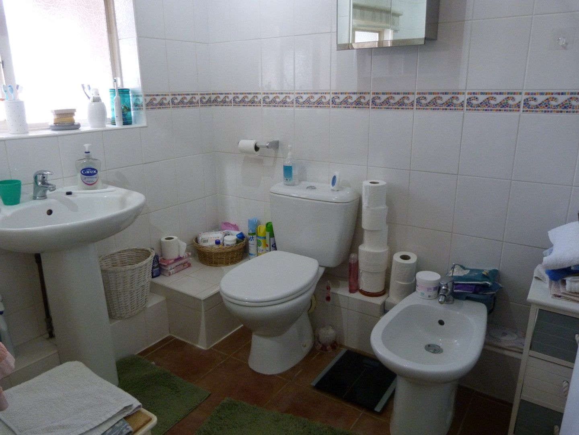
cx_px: 290
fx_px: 418
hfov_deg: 69.4
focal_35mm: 25
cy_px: 218
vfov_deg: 54.9
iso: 250
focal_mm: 4.5
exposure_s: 1/60
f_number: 2.8
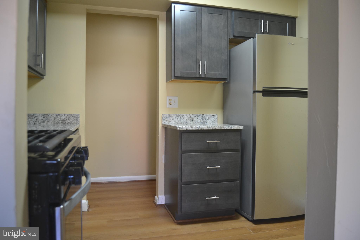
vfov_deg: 47.9
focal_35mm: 27
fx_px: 270
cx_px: 180
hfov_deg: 67.4
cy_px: 120
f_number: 3.5
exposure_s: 1/50
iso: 400
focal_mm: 18
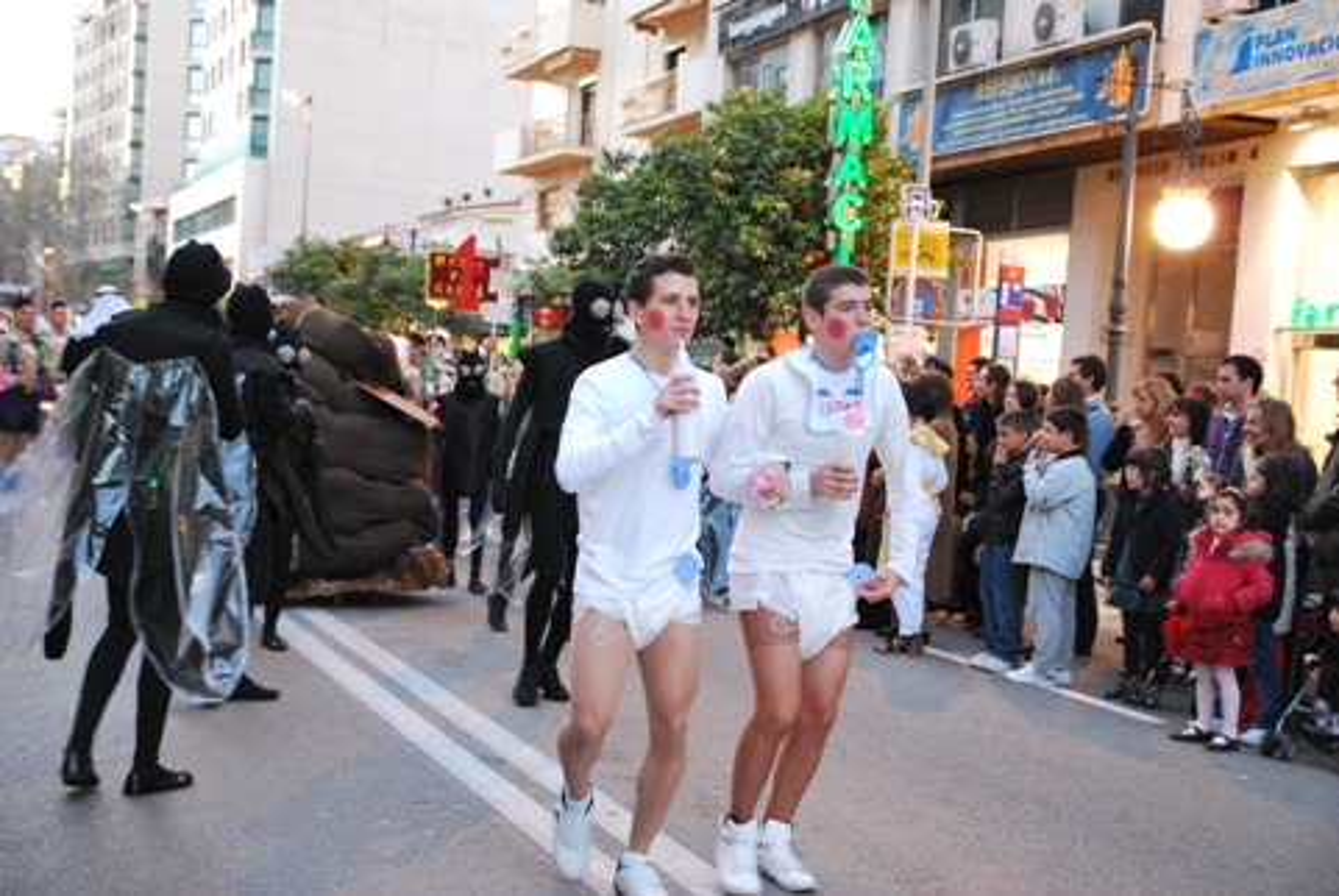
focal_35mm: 48
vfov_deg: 28.2
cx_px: 670
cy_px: 448
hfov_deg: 41.1
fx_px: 1787
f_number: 3.3
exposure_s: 1/60
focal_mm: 32
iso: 1600
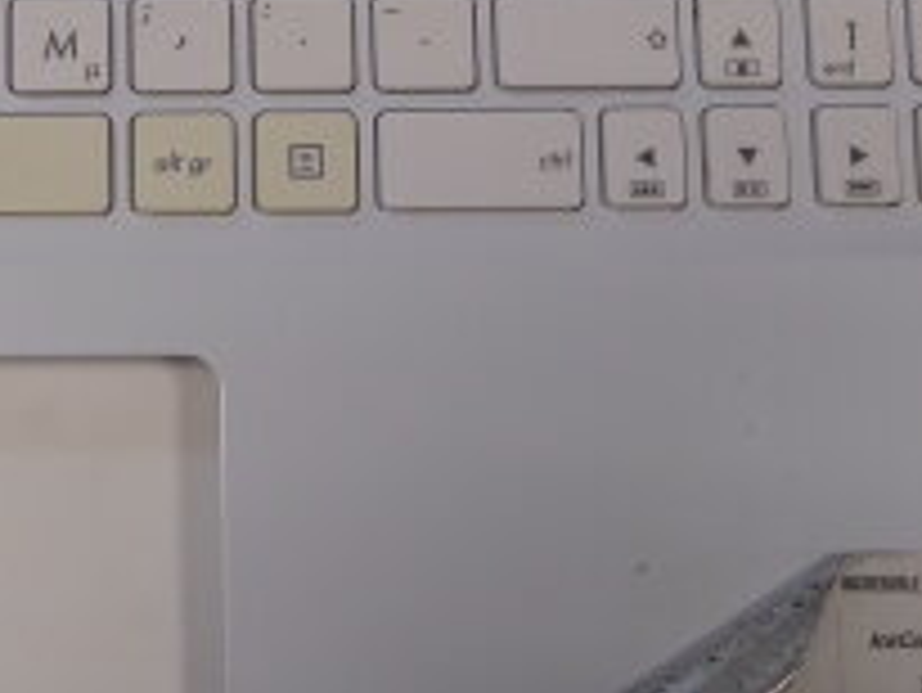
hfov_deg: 25.9
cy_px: 162
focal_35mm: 73
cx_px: 108
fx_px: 1945
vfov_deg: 20.0
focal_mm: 4.3
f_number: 3.3
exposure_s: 1/60
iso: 125
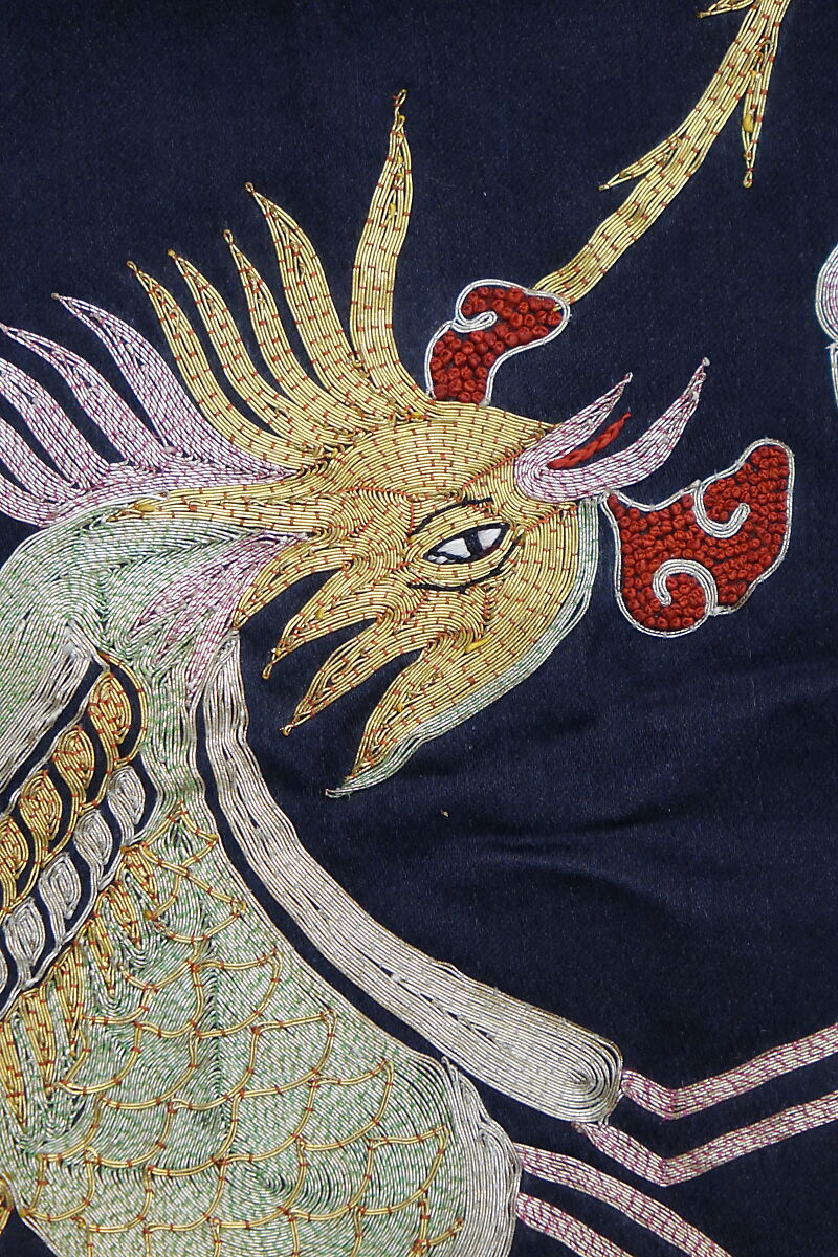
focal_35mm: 175
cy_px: 628
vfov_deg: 11.7
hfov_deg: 7.8
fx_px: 6110
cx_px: 419
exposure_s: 1/200
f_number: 2.8
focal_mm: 64.09
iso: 800
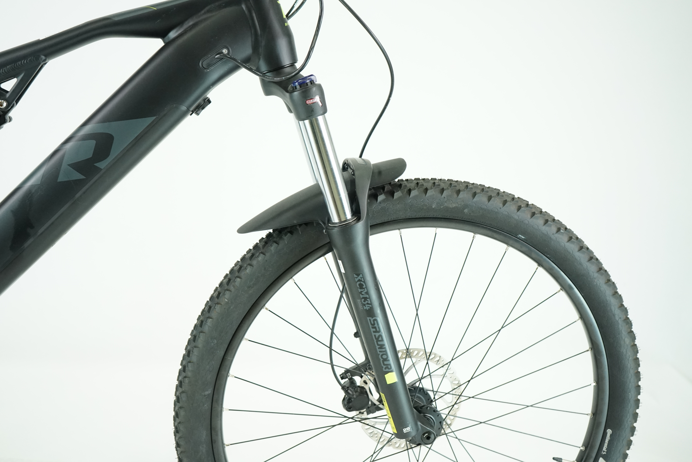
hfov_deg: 53.1
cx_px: 346
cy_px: 231
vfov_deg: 36.9
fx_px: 692
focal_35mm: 36
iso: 2500
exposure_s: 1/200
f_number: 5
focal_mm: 36
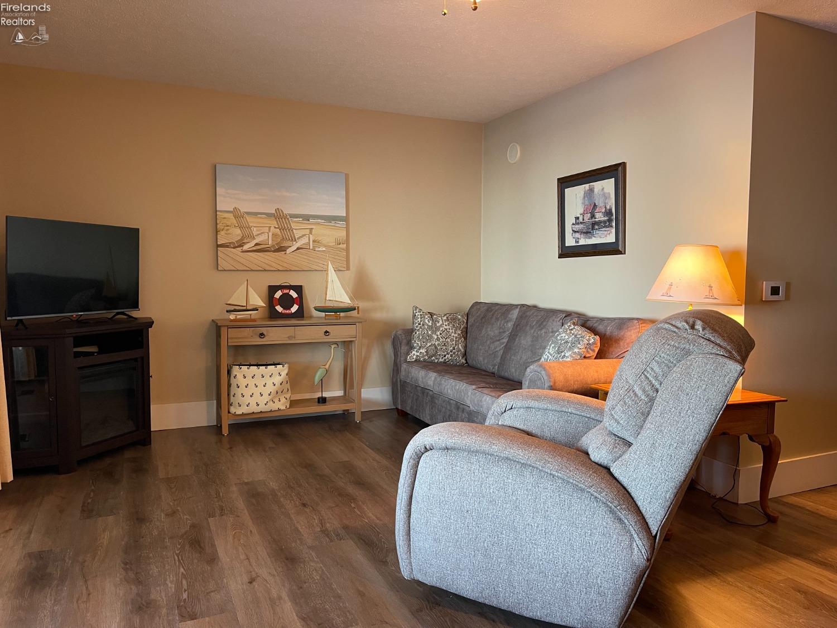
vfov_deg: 54.9
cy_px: 314
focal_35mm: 25
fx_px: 604
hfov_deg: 69.4
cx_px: 418
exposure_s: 1/60
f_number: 1.6
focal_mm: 5.1
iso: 160
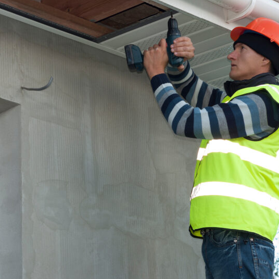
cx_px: 129
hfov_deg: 14.3
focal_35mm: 122
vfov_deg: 14.3
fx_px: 1112
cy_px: 119
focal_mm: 50
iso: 100
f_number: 6.3
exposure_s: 1/60
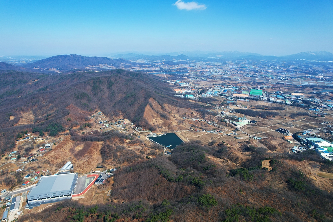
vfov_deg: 57.2
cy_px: 111
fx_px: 204
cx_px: 166
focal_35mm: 22
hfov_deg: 78.6
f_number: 2.8
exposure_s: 1/1600
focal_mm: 8.38
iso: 100
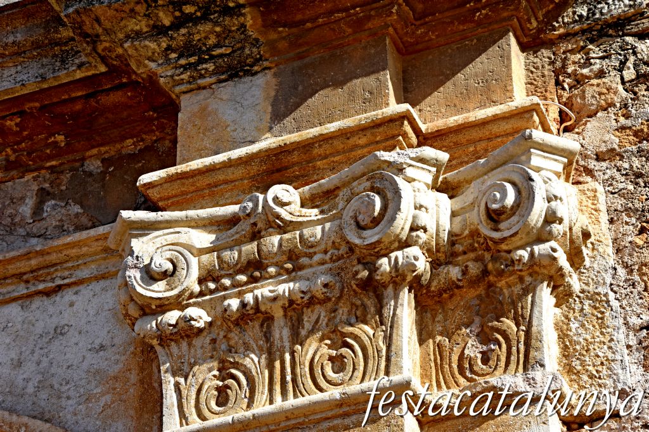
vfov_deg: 13.0
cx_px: 324
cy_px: 216
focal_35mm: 105
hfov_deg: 19.5
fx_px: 1892
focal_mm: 70
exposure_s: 1/400
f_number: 10
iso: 320
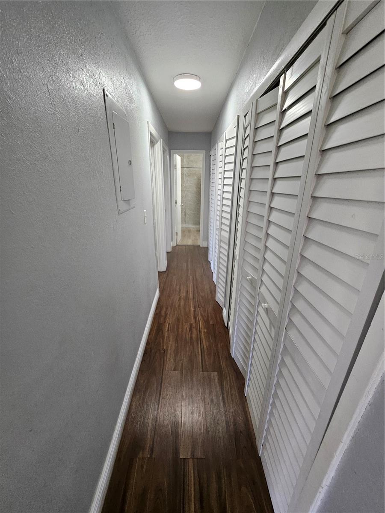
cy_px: 256
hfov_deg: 89.9
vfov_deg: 106.2
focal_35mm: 13
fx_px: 193
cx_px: 192
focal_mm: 1.7
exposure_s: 1/60
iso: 250
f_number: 2.2
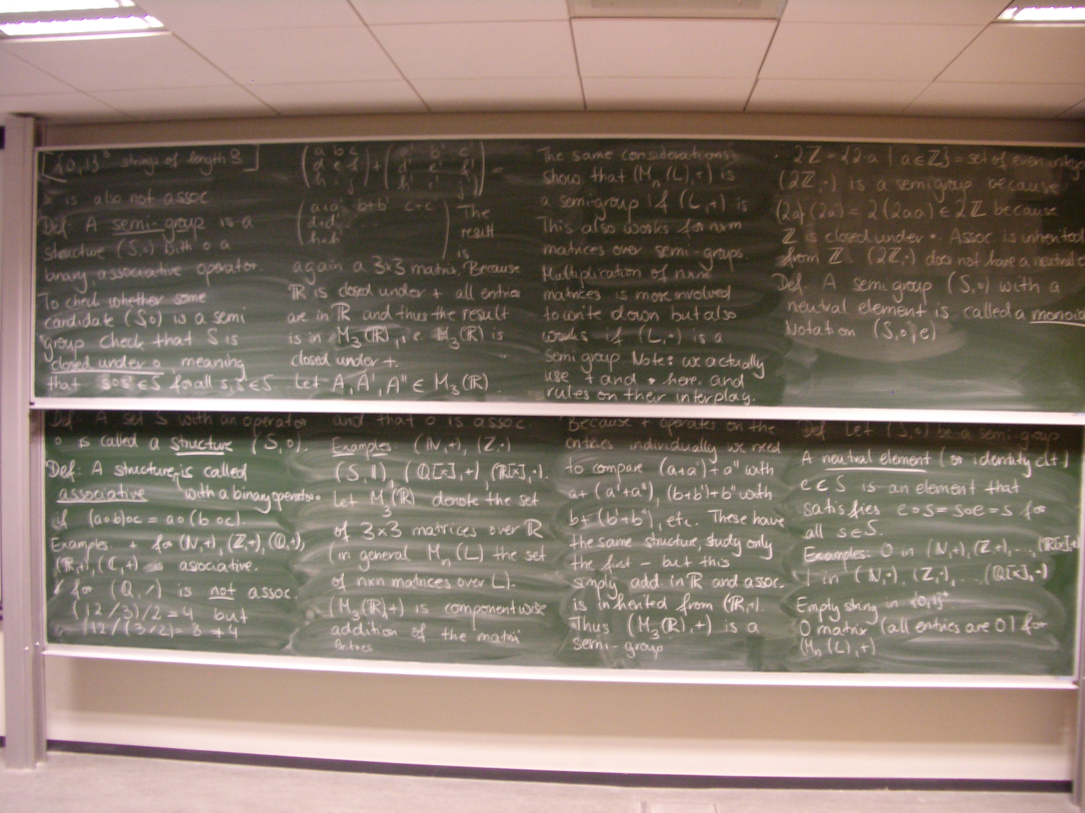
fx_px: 1097
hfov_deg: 52.6
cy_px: 406
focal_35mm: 35
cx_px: 542
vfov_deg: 40.7
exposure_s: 1/4
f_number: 2.6
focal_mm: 5.8
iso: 200
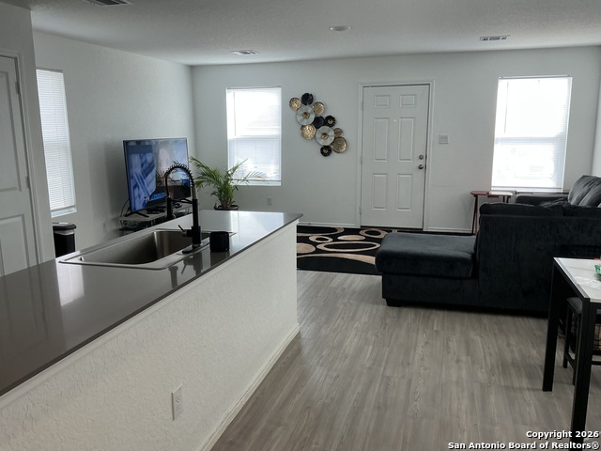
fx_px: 503
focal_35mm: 29
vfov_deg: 48.2
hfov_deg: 61.7
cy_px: 226
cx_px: 300
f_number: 1.8
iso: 40
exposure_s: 1/120
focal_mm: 3
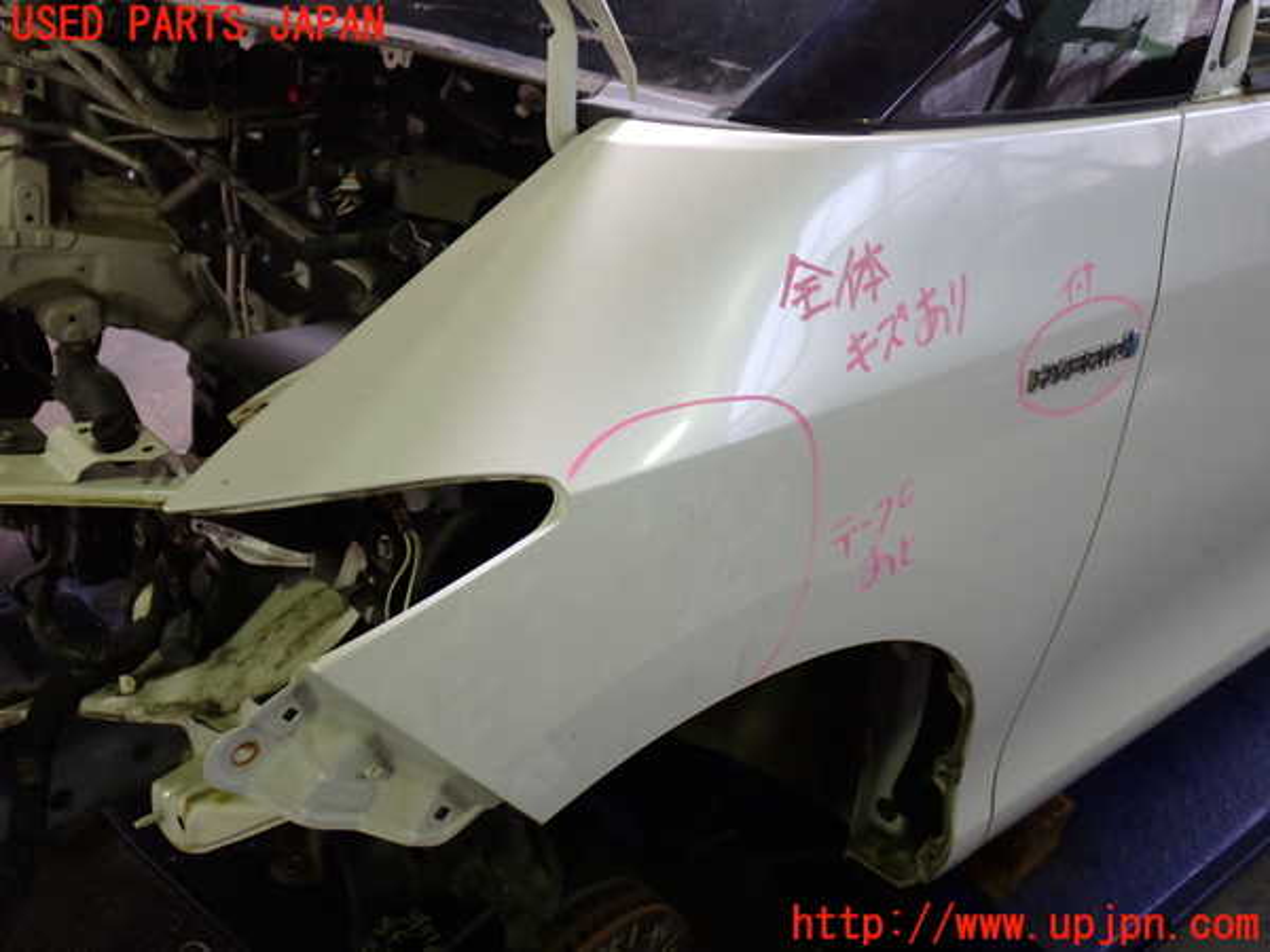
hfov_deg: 49.0
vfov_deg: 37.7
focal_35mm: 38
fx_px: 1394
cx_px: 635
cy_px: 476
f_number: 2.7
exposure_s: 1/40
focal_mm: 6.83
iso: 200
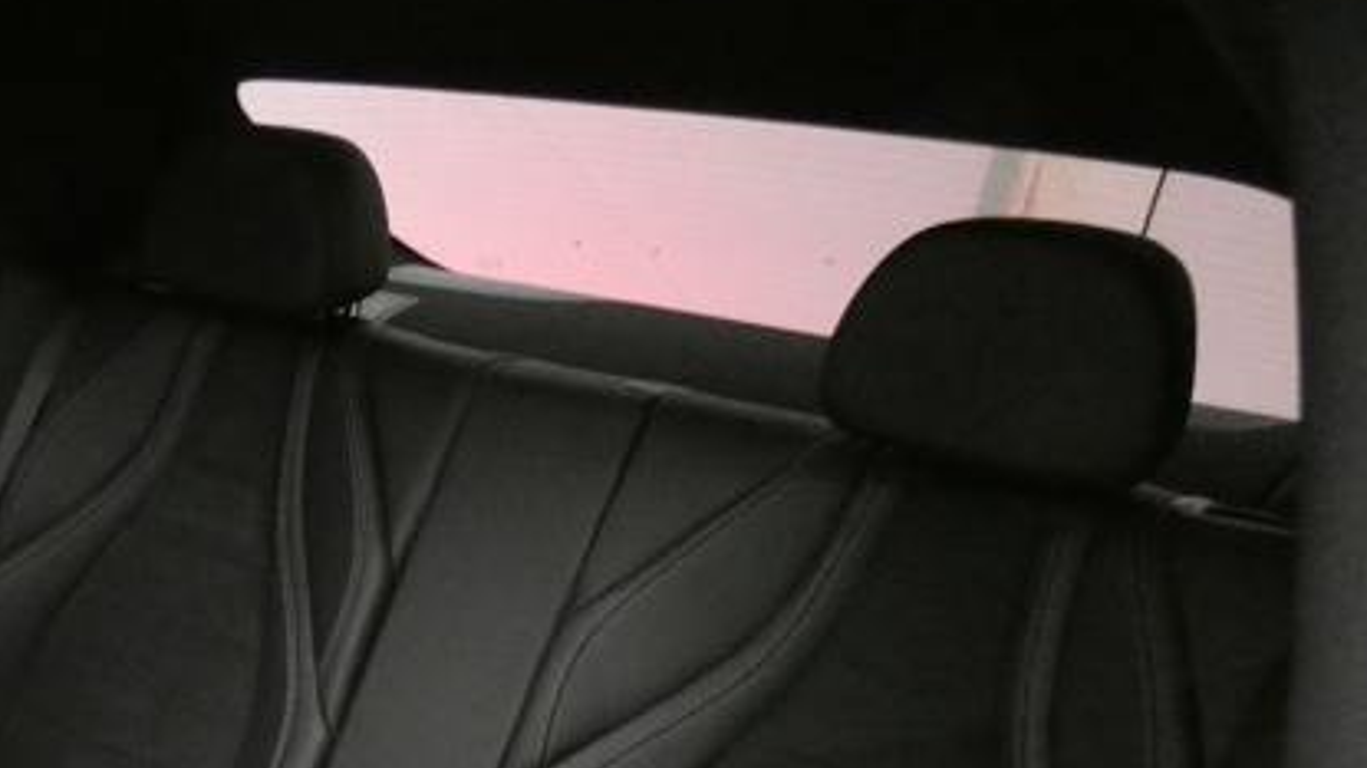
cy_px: 939
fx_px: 1522
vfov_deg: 25.2
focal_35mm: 42
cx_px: 208
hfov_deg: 45.1
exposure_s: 1/13
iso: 1600
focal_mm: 3.6
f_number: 2.8
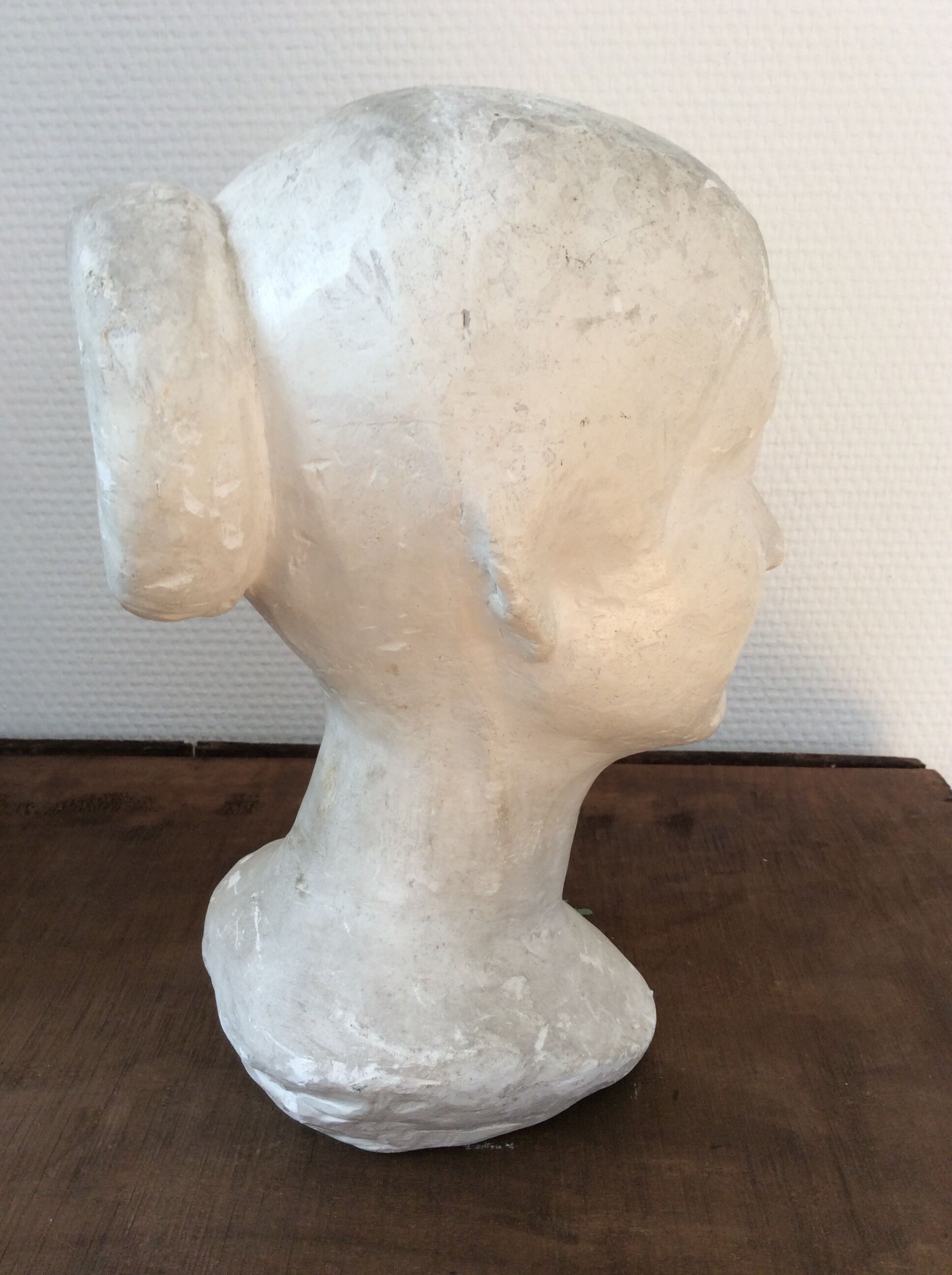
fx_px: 1177
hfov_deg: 44.1
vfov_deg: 56.9
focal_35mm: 32
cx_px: 476
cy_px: 638
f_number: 2.4
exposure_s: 1/33
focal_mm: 3.3
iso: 40
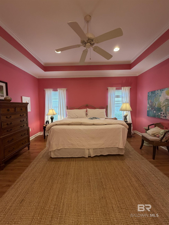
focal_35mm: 14
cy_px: 112
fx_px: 91
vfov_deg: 102.1
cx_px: 84
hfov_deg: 85.7
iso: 200
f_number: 2.2
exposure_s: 1/60
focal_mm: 2.22
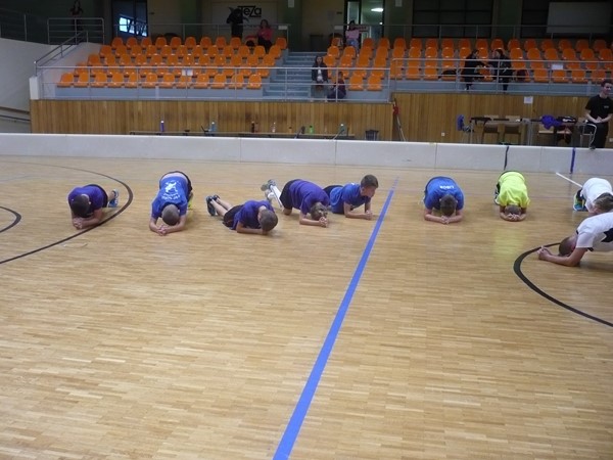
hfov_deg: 52.6
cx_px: 306
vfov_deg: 40.7
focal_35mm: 35
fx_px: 620
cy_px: 230
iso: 250
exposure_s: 1/30
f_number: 2.8
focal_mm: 5.8
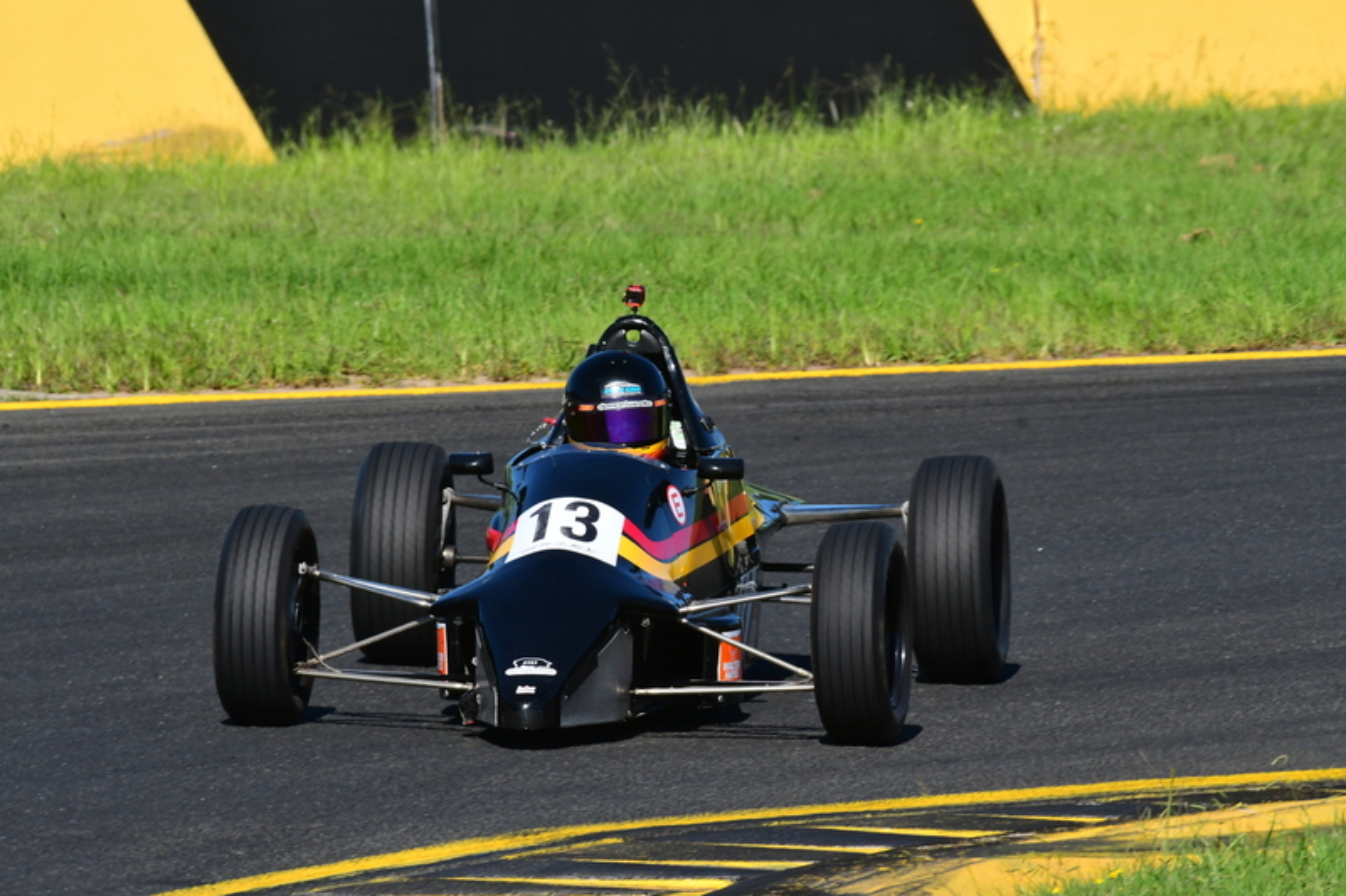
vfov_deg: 1.8
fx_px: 28034
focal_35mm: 750
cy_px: 448
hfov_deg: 2.8
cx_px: 673
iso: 500
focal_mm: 500
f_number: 13
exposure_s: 1/640
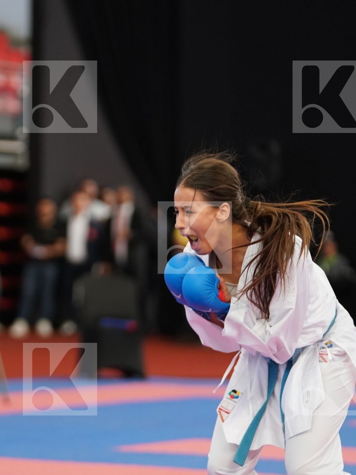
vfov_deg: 9.6
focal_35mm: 206
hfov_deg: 7.2
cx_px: 60
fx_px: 2824
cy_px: 238
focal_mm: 142
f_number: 2.8
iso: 3200
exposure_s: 1/1000
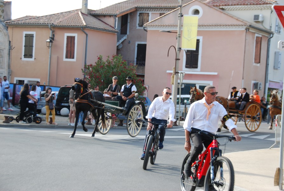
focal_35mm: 82
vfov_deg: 16.6
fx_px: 652
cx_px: 142
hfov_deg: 24.6
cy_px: 96
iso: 110
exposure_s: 1/125
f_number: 5.6
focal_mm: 55
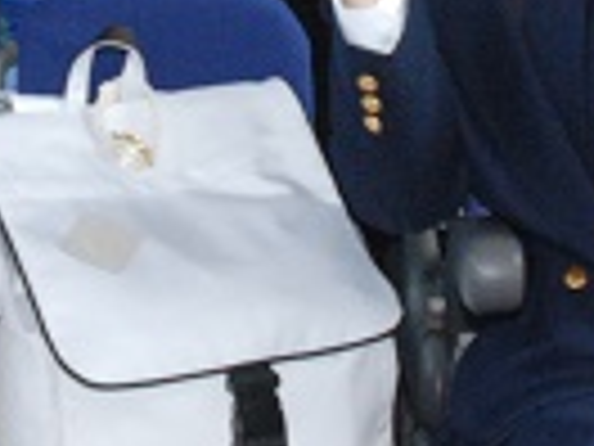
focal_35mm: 184
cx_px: 288
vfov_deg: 7.9
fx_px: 3157
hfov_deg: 10.7
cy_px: -200
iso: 1600
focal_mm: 28
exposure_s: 1/200
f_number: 7.1
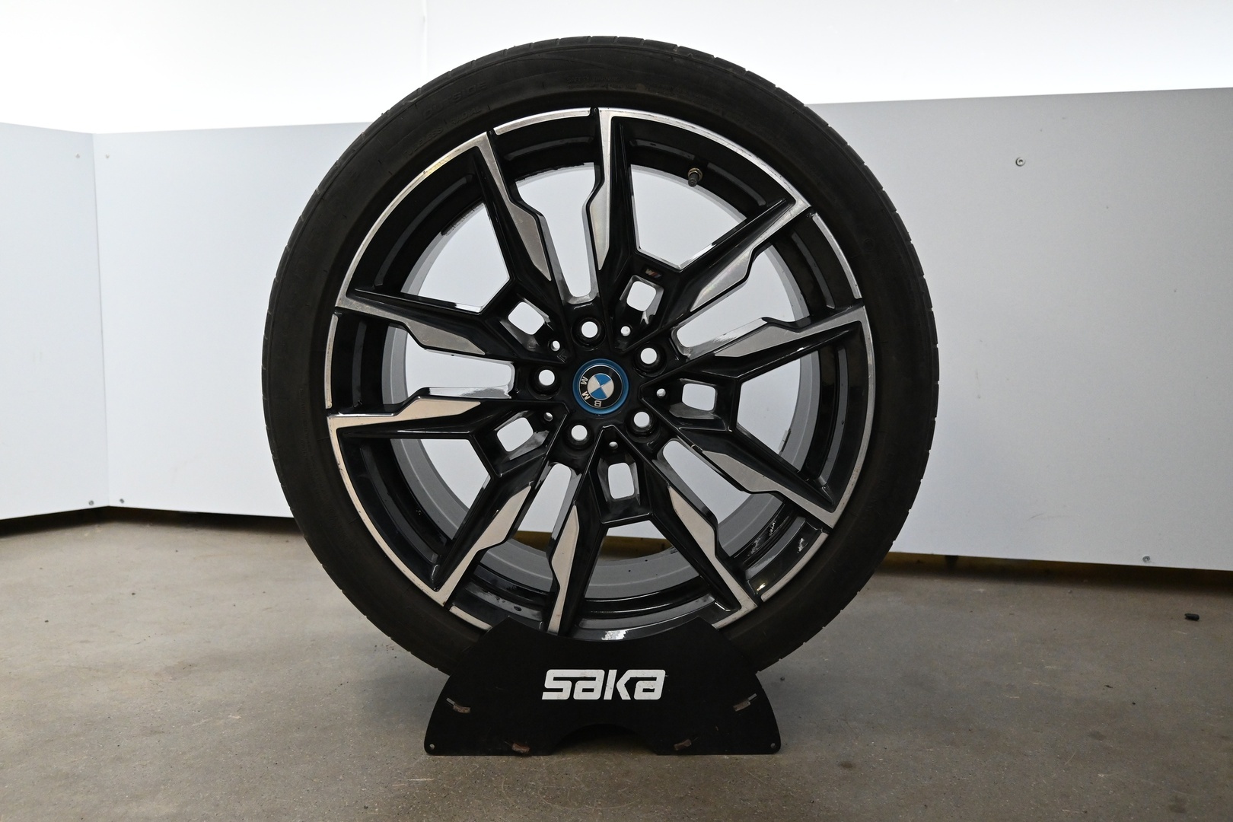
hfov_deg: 63.2
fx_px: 1002
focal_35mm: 29
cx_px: 616
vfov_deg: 44.6
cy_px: 411
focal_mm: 19.5
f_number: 3.8
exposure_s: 1/125
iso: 3200
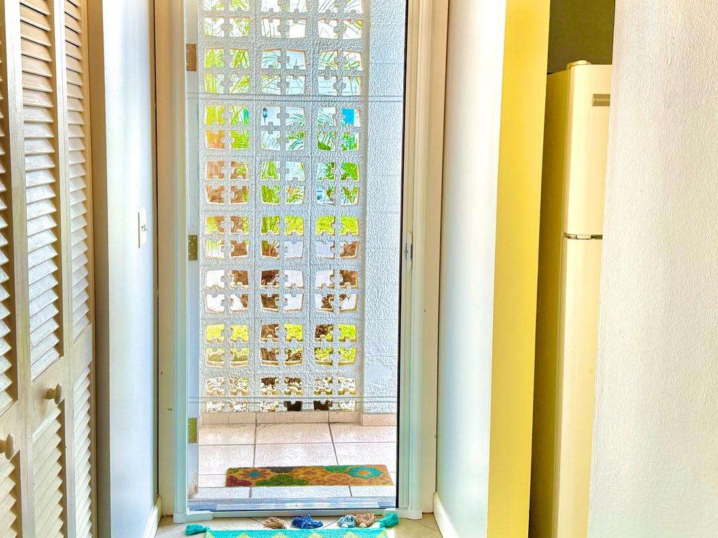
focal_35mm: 35
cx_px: 308
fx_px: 726
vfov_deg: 40.5
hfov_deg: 52.5
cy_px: 218
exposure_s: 1/271
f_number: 1.78
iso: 100
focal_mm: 6.76
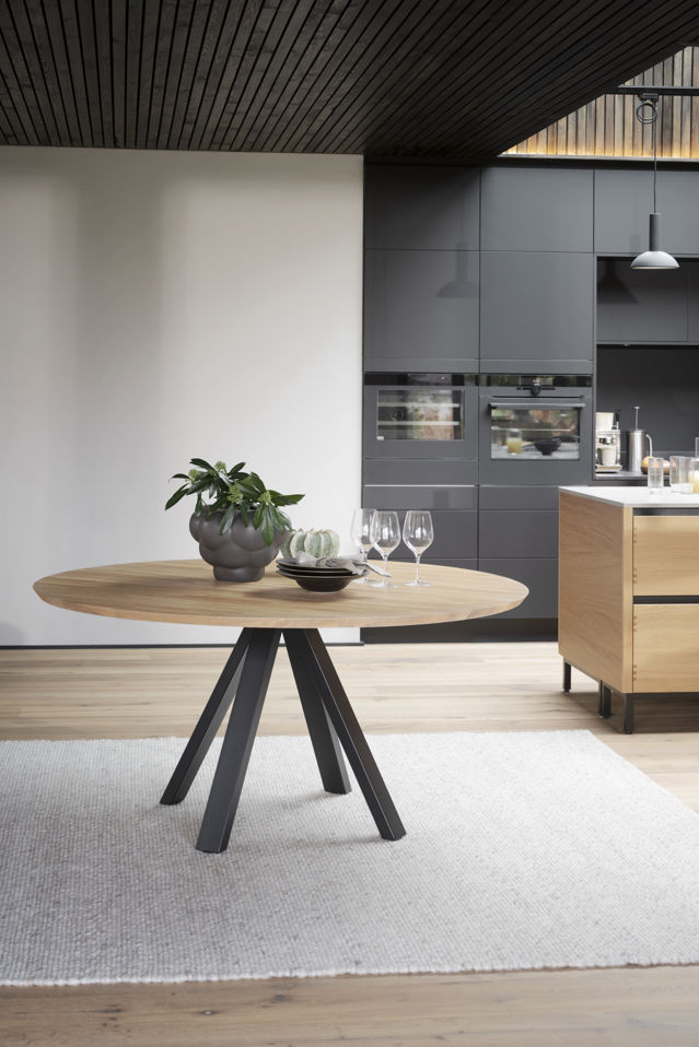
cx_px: 350
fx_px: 1485
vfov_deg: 38.9
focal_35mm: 51
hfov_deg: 26.5
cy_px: 524
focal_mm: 51
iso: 125
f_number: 4
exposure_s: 1/1.67
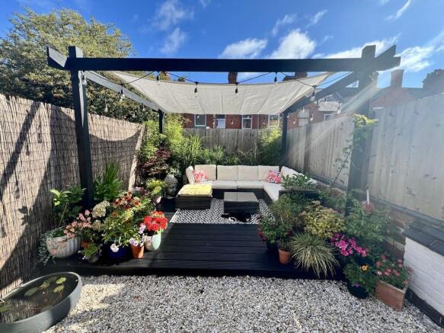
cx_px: 222
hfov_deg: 106.2
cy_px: 166
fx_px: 167
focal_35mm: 13
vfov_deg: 89.9
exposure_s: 1/561
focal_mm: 1.57
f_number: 1.8
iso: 32
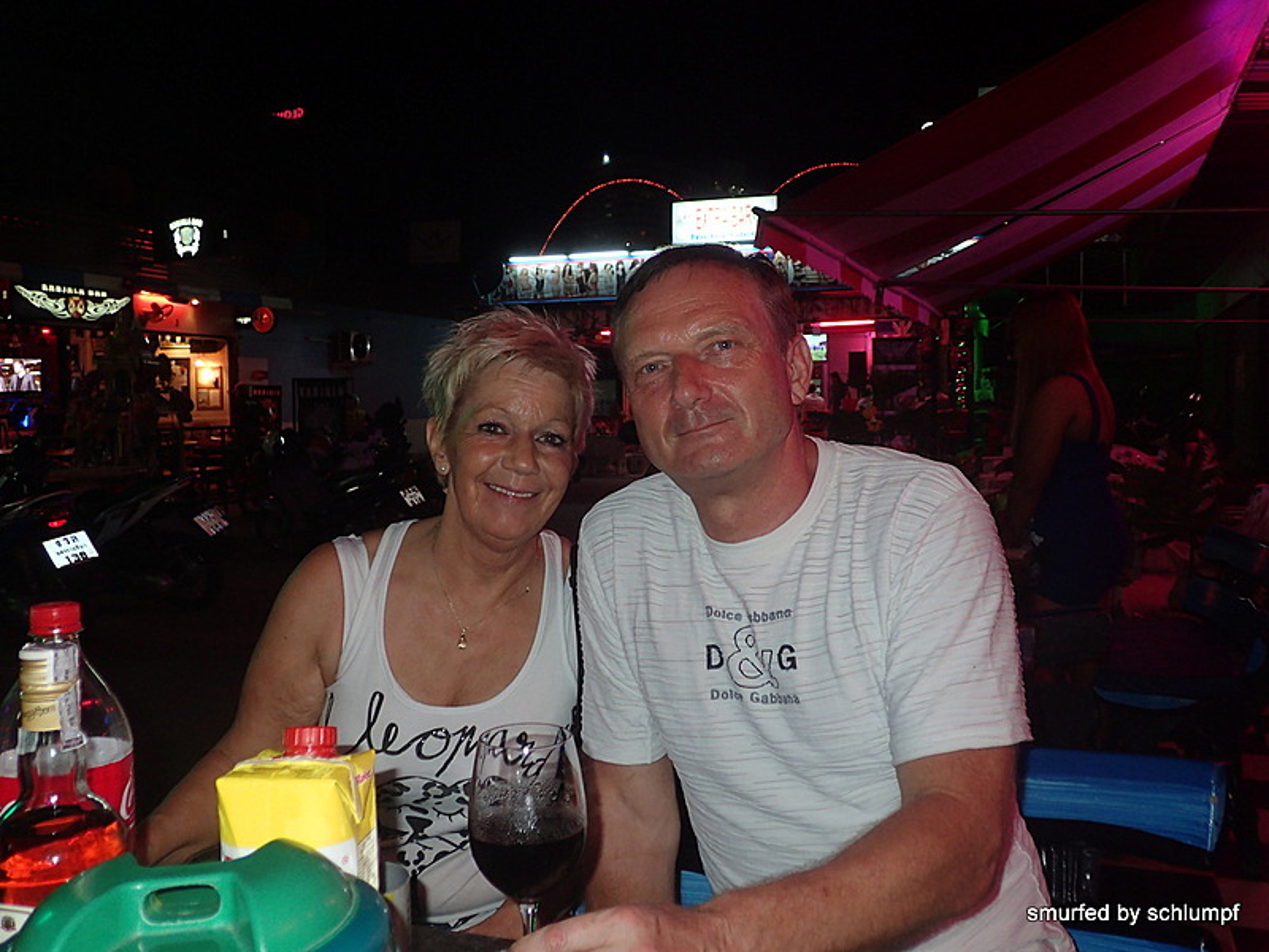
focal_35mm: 32
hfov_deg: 56.8
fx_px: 1173
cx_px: 634
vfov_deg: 44.2
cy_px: 476
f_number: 2.4
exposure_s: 1/30
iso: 200
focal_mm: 5.87
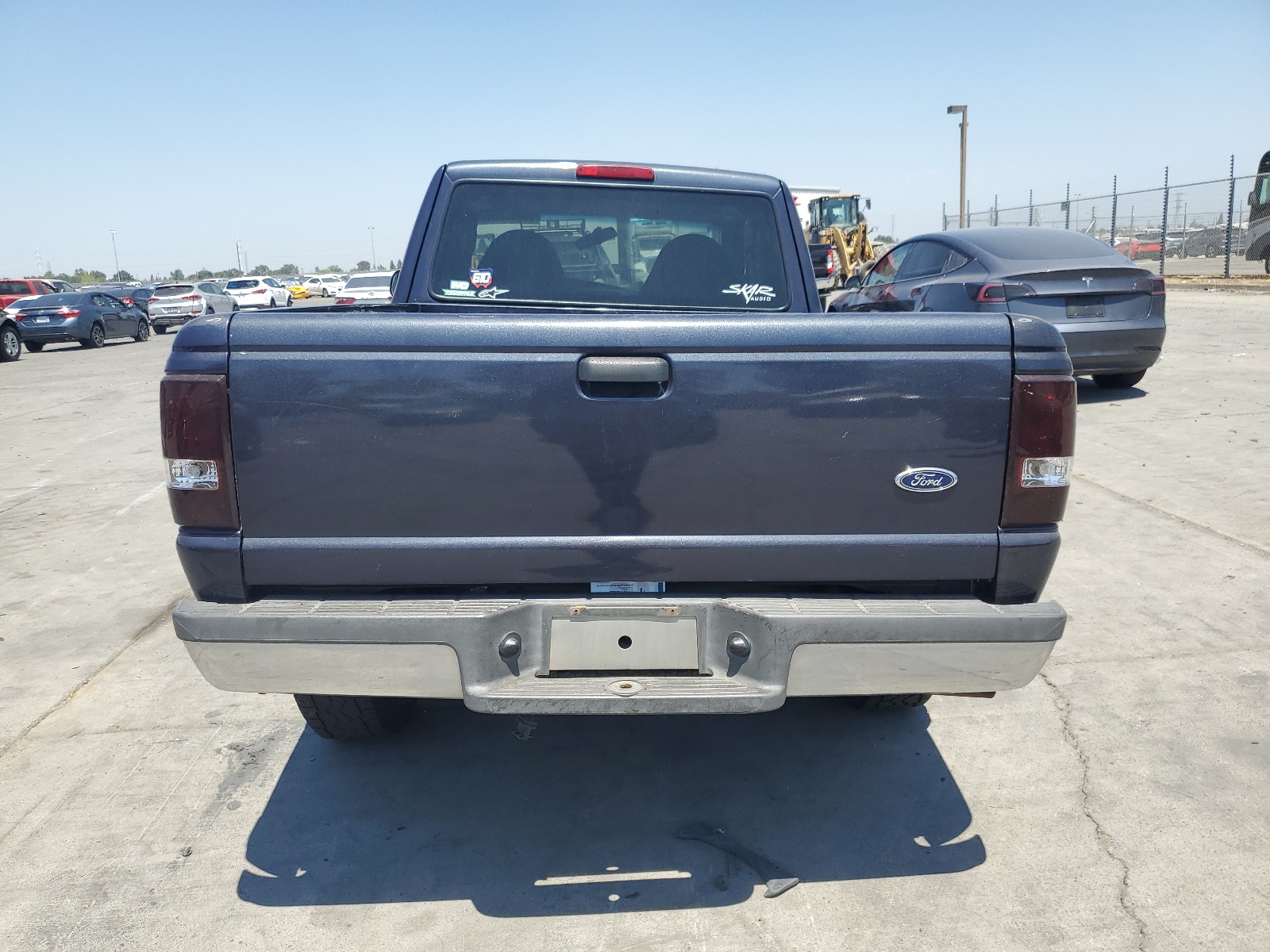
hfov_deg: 67.3
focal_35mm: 26
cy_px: 476
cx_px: 635
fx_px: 954
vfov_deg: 53.1
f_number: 1.5
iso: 50
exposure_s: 1/2000
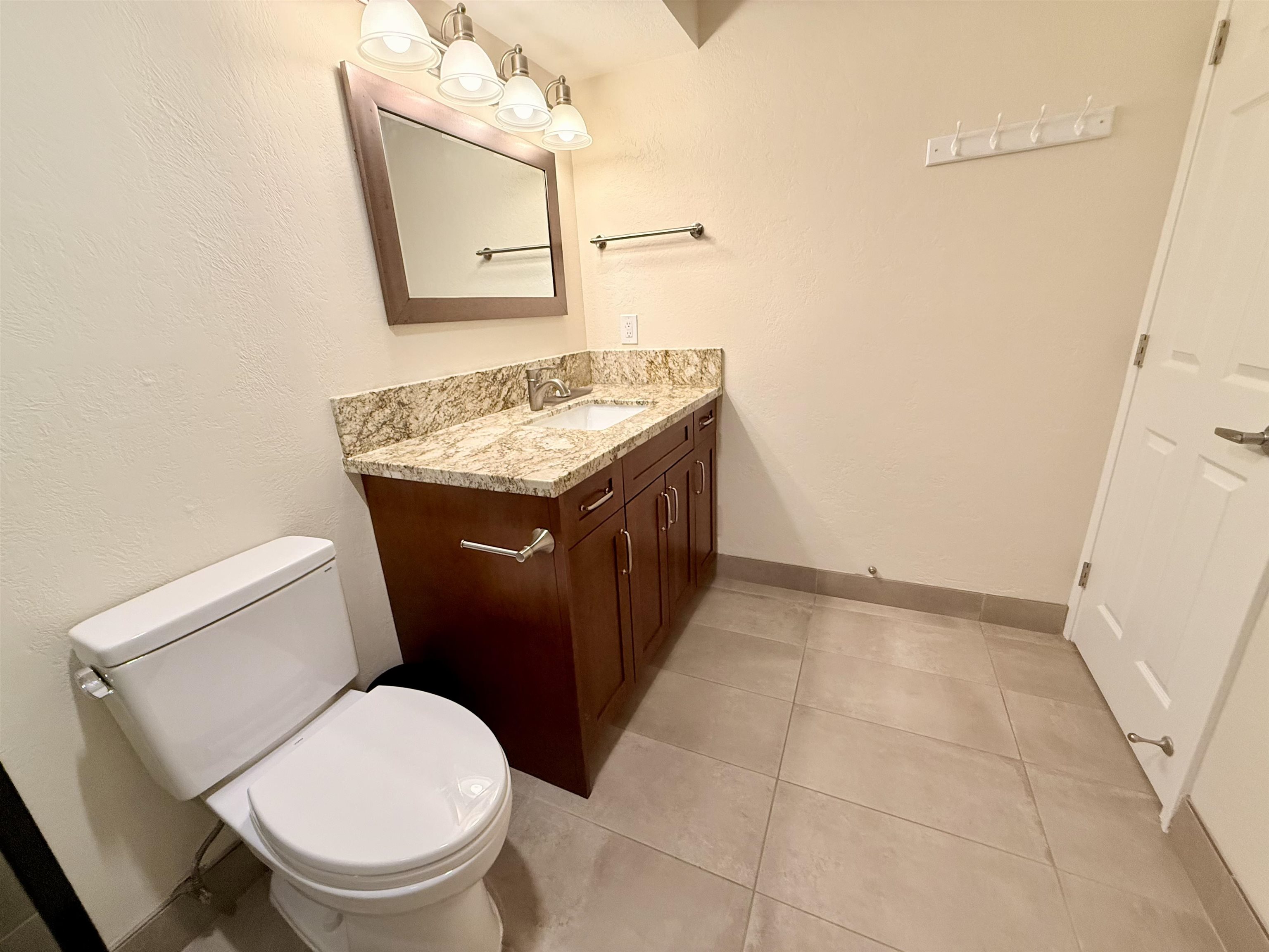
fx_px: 513
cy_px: 476
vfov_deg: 85.7
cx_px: 634
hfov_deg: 102.1
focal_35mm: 14
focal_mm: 2.22
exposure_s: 1/120
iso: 320
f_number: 2.2
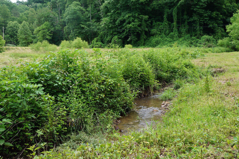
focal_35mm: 38
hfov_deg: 51.3
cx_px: 120
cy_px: 80
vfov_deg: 35.4
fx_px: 249
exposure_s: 1/80
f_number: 8
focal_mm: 25
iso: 100
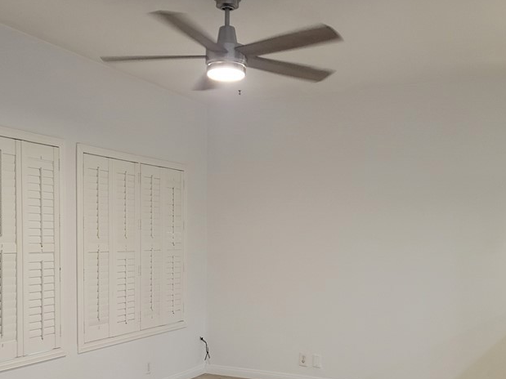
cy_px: 252
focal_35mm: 43
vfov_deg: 33.3
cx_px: 221
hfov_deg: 43.8
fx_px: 628
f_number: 1.8
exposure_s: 1/120
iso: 250
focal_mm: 5.4
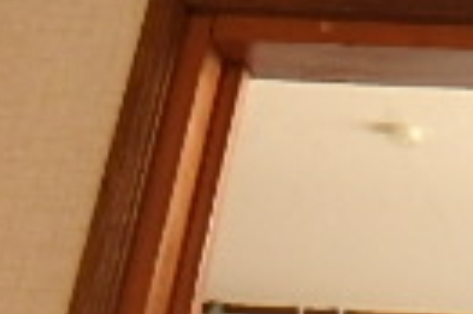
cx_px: 639
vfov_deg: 11.3
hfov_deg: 17.7
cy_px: -346
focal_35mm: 107
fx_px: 1404
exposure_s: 1/30
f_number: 3.5
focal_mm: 3.7
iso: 200
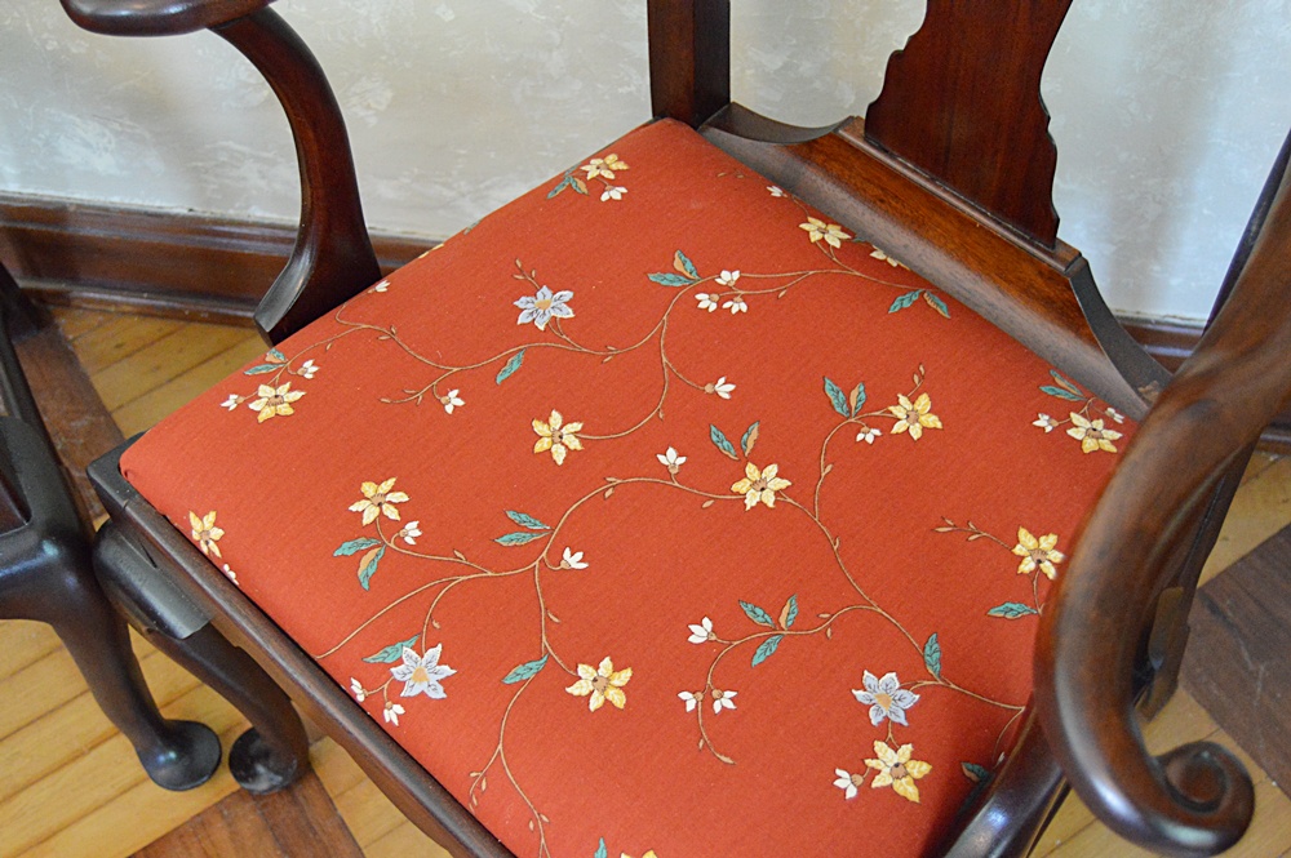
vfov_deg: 29.8
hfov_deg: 43.6
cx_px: 646
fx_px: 1612
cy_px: 429
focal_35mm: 45
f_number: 4.2
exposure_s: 1/20
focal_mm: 30
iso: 3200
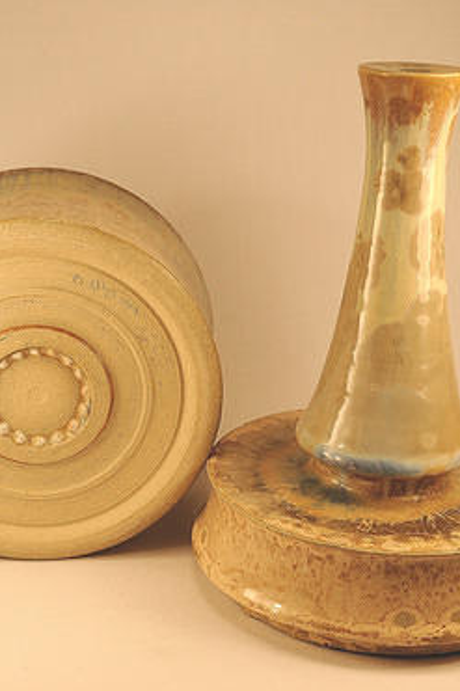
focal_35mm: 68
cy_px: 346
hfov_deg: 20.0
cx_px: 177
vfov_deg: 29.7
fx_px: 1304
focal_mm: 30
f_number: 8
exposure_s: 1/400
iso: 100
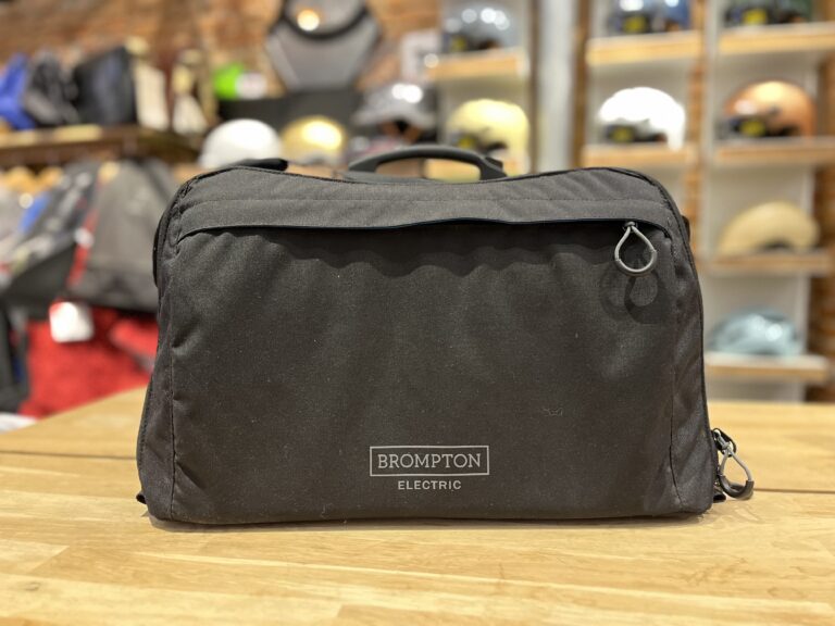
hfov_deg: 67.3
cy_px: 313
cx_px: 418
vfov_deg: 53.1
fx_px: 627
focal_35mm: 26
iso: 640
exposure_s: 1/25
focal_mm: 5.1
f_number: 1.6
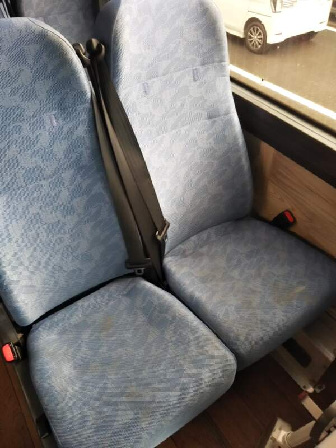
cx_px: 168
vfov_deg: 60.0
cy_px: 224
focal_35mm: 30
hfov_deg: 46.8
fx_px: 388
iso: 64
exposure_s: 1/30
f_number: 2.2
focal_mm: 4
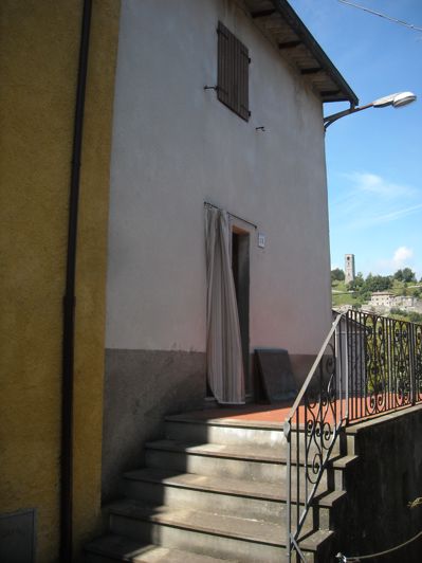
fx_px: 569
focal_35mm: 35
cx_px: 211
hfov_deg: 40.7
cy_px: 282
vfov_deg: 52.6
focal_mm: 5.7
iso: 95
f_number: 5.6
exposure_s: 1/250
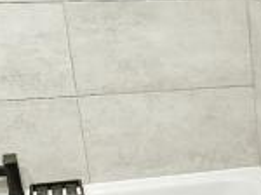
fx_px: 670
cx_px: 299
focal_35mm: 89
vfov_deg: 15.9
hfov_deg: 20.8
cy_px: 239
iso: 160
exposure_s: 1/50
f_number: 2.2
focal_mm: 1.7
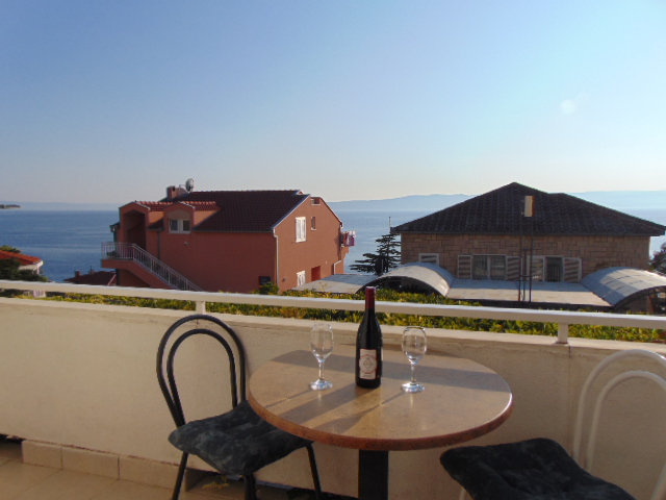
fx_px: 481
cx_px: 333
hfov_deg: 69.4
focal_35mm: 25
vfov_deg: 54.9
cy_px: 250
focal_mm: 4.5
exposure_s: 1/400
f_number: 7.7
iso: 80
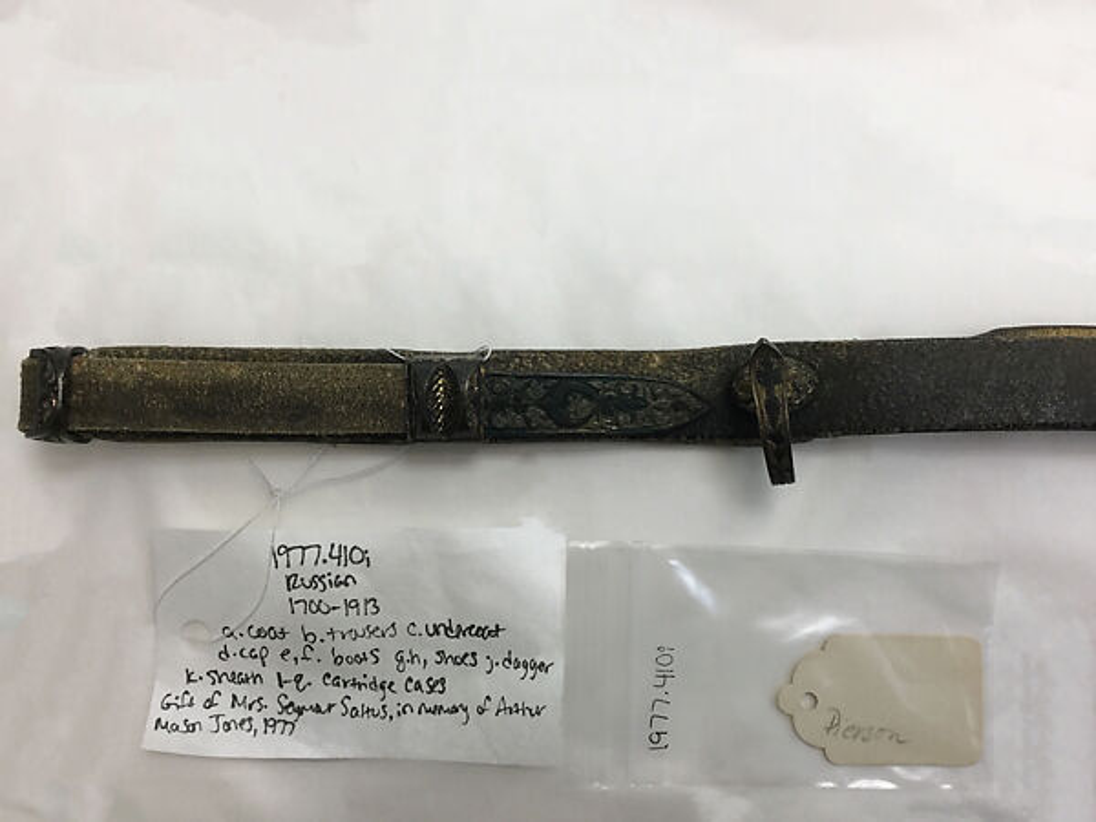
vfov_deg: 45.4
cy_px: 411
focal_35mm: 31
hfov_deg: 58.4
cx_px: 548
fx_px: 982
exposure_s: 1/30
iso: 25
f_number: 2.4
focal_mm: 3.3
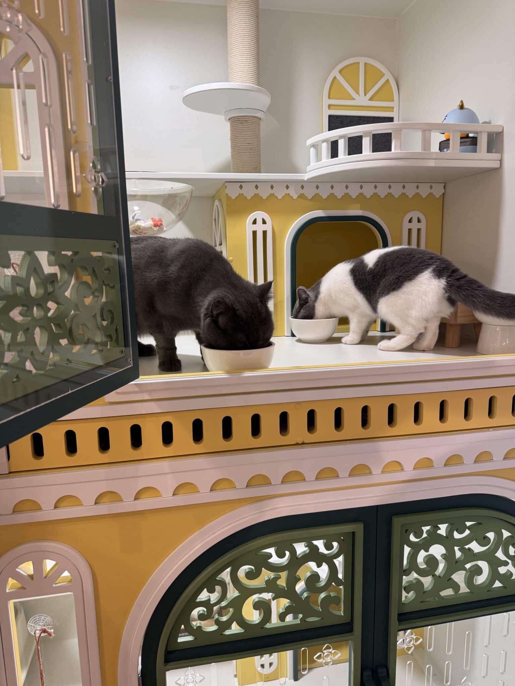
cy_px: 343
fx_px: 476
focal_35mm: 24
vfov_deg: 71.6
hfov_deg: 56.8
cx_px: 258
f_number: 1.78
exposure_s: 1/100
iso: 160
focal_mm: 6.76
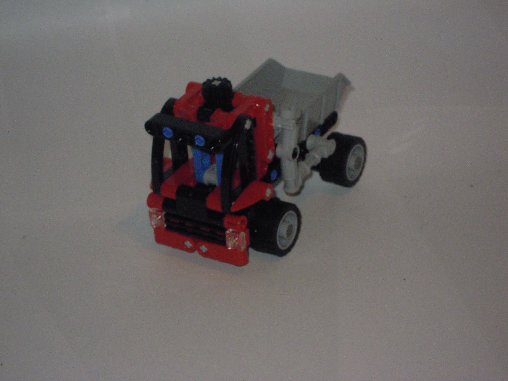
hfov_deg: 17.4
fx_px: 1658
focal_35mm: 113
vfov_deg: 13.1
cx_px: 254
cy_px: 190
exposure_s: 1/60
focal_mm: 20.3
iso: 400
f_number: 5.9
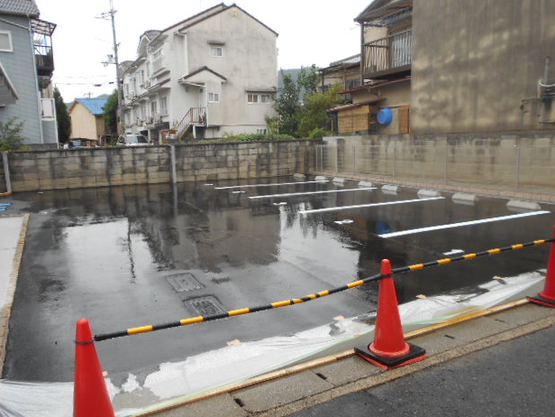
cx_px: 273
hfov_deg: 65.3
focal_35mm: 27
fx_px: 433
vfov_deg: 51.3
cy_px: 215
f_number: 3.2
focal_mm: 4.6
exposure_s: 1/200
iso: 80
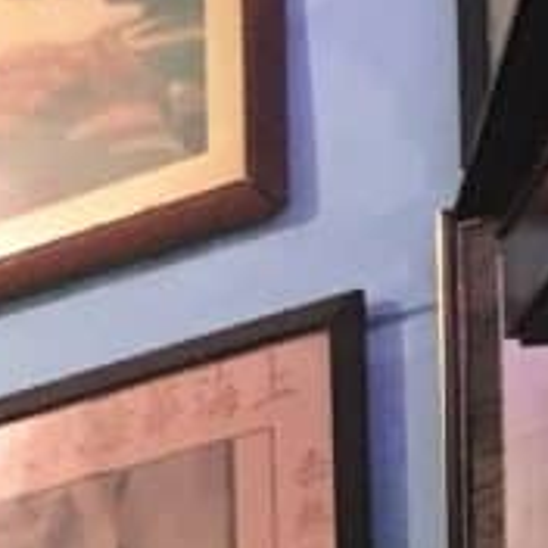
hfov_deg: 10.1
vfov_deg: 10.1
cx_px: -688
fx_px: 2776
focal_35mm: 155
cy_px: 1228
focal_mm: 4.15
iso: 400
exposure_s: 1/15
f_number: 2.2
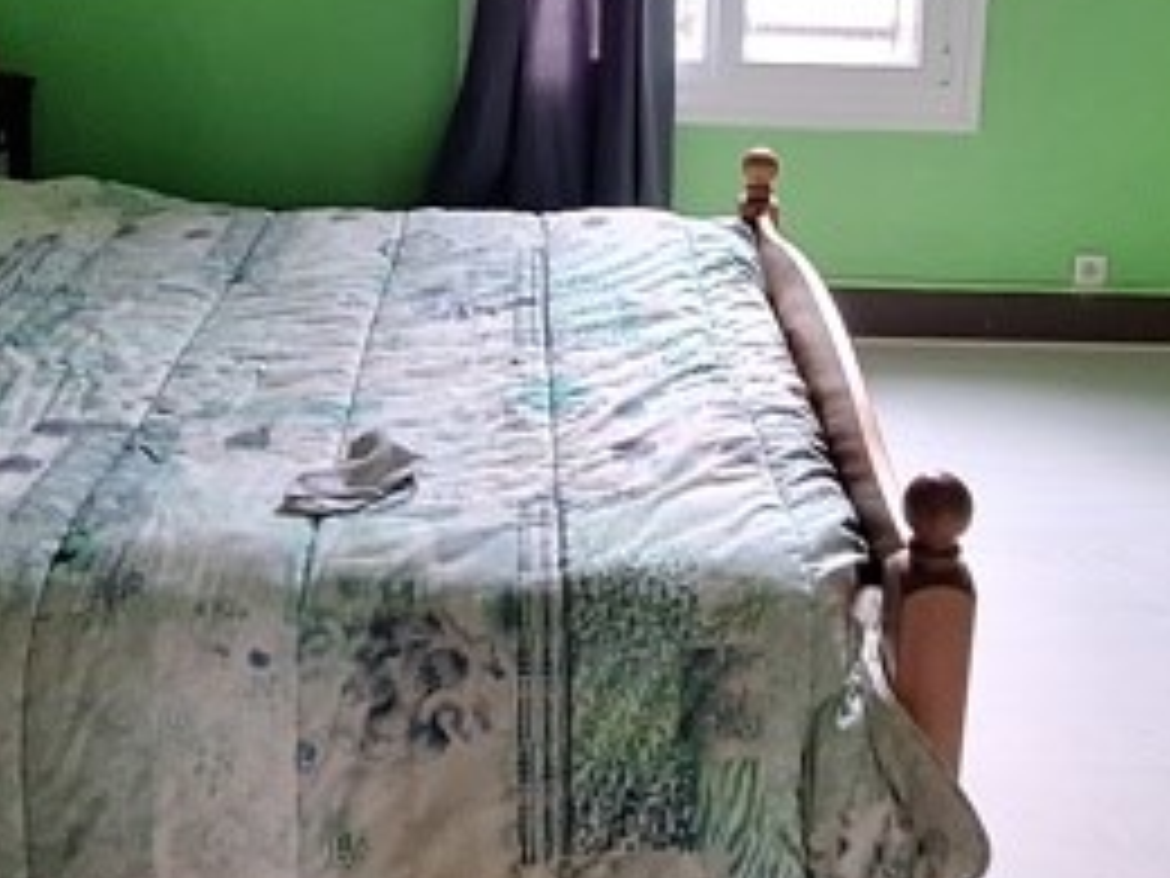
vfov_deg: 33.7
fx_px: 1352
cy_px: 59
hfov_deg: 46.8
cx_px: 626
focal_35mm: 40
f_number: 2.2
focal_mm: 1.74
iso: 200
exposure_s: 1/50
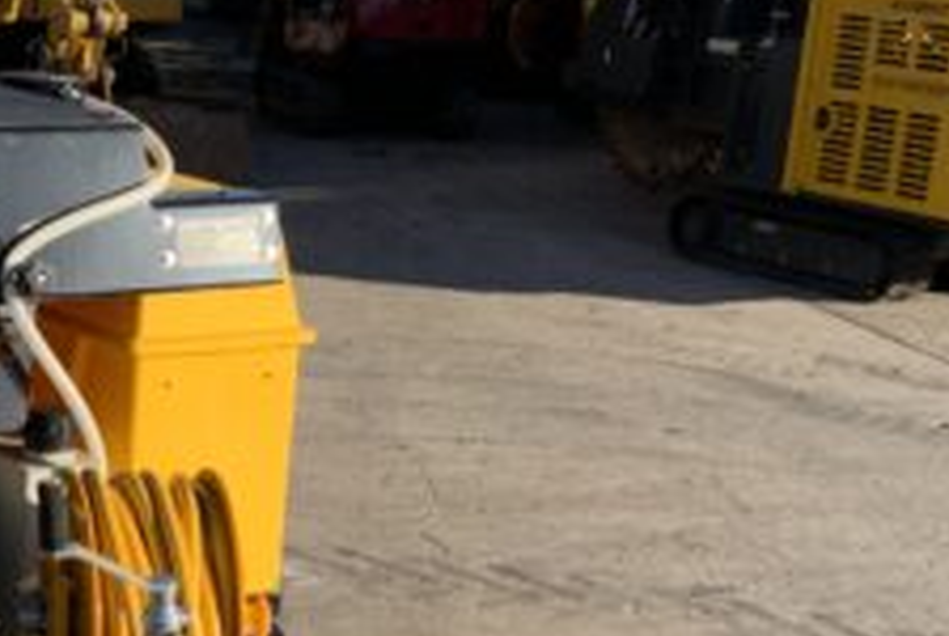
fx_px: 2270
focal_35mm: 86
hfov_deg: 22.6
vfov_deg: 15.7
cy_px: 581
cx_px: -21
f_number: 1.8
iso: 16
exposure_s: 1/1098
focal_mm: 3
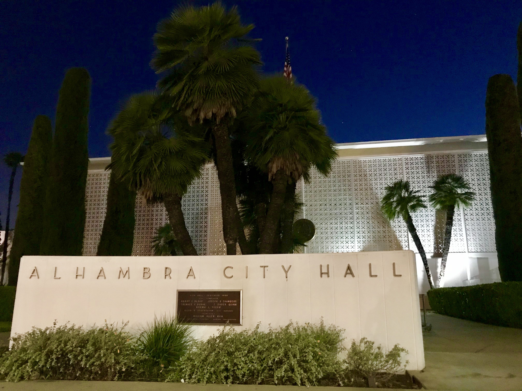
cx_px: 261
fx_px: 422
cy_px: 196
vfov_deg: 49.7
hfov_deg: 63.4
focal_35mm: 28
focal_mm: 3.99
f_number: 1.8
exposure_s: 1/4
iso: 160
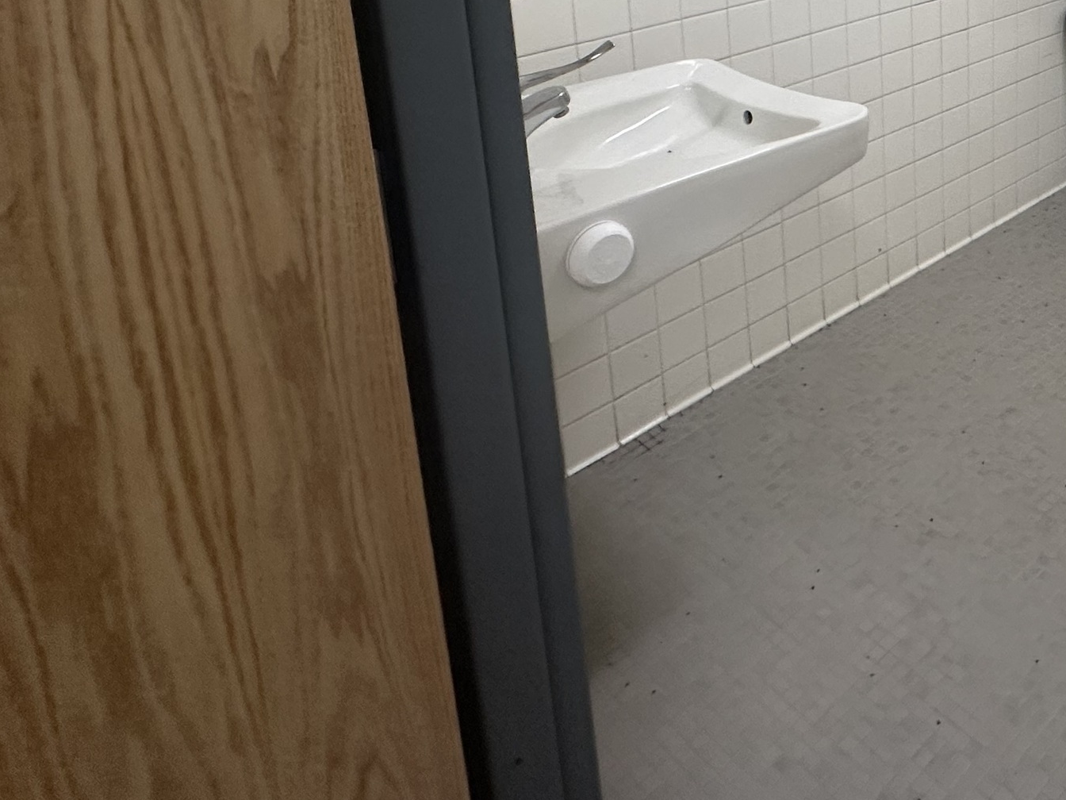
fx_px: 985
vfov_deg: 38.4
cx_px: 1072
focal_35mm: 32
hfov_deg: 47.1
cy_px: -29
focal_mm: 2.22
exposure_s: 1/100
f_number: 2.2
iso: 125
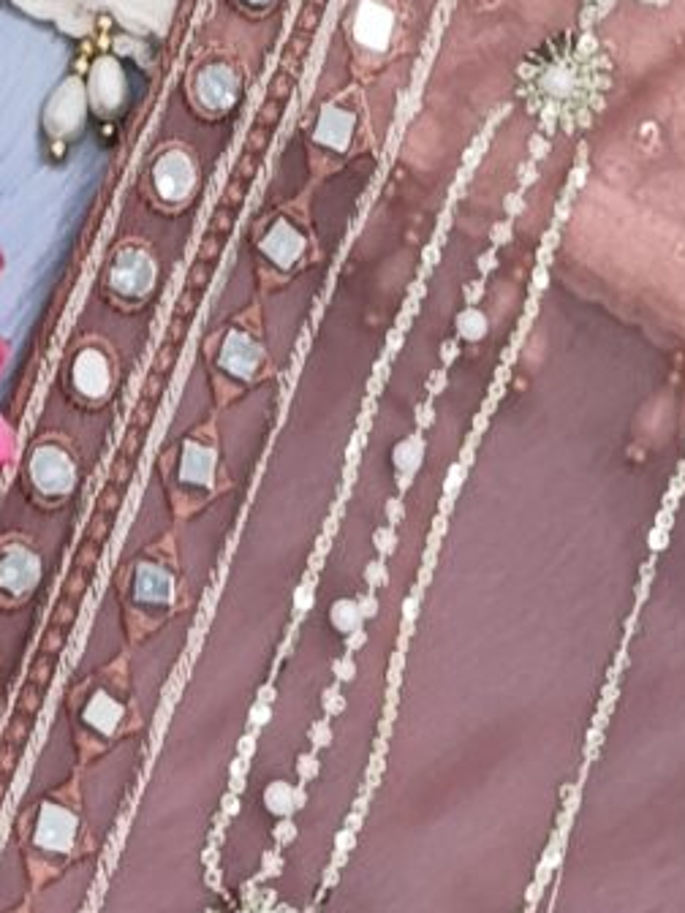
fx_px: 4828
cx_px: -109
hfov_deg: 8.0
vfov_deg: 9.2
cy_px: -1609
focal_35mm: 183
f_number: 1.78
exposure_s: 1/100
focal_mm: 6.76
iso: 64
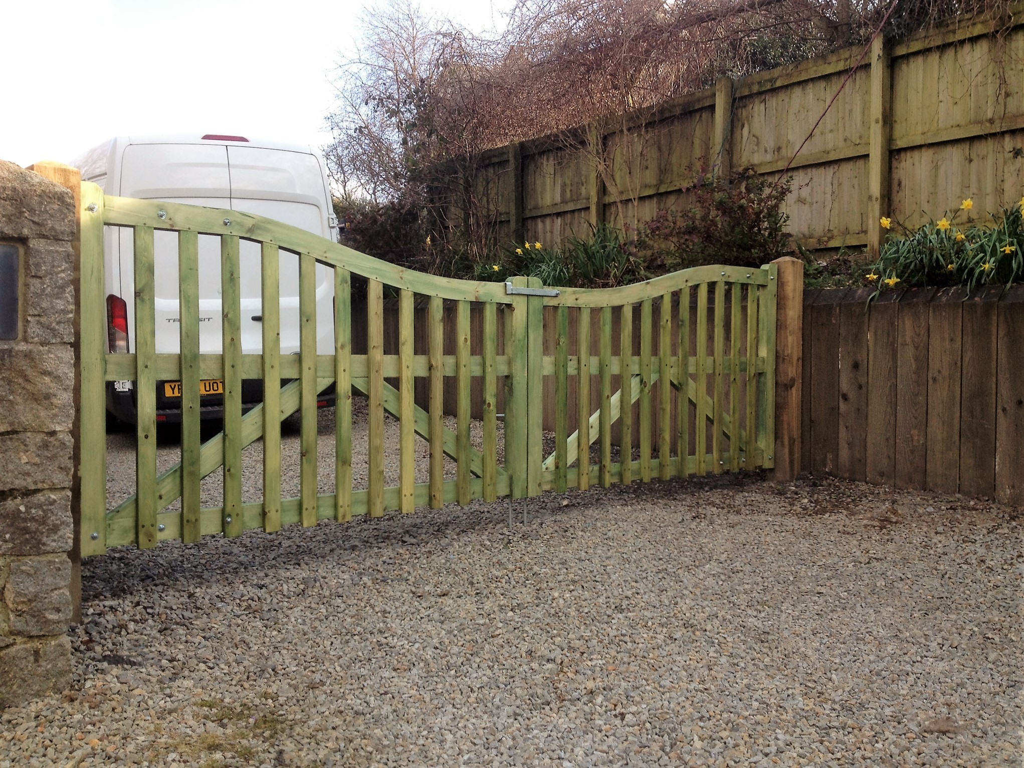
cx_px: 512
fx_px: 1036
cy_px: 384
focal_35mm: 35
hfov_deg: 52.6
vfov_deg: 40.7
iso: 50
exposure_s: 1/325
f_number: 2.4
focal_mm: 4.28
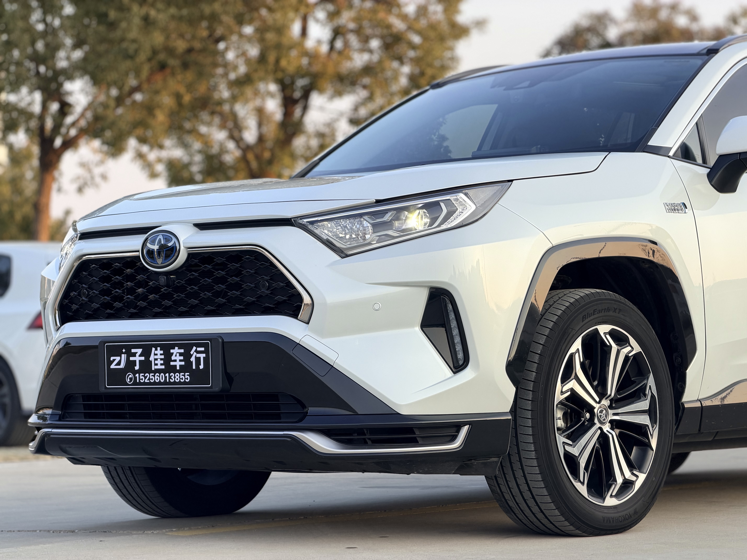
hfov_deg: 19.6
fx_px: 2158
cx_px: 374
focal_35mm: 100
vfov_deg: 14.8
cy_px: 280
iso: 50
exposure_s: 1/276
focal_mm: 16.89
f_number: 2.8
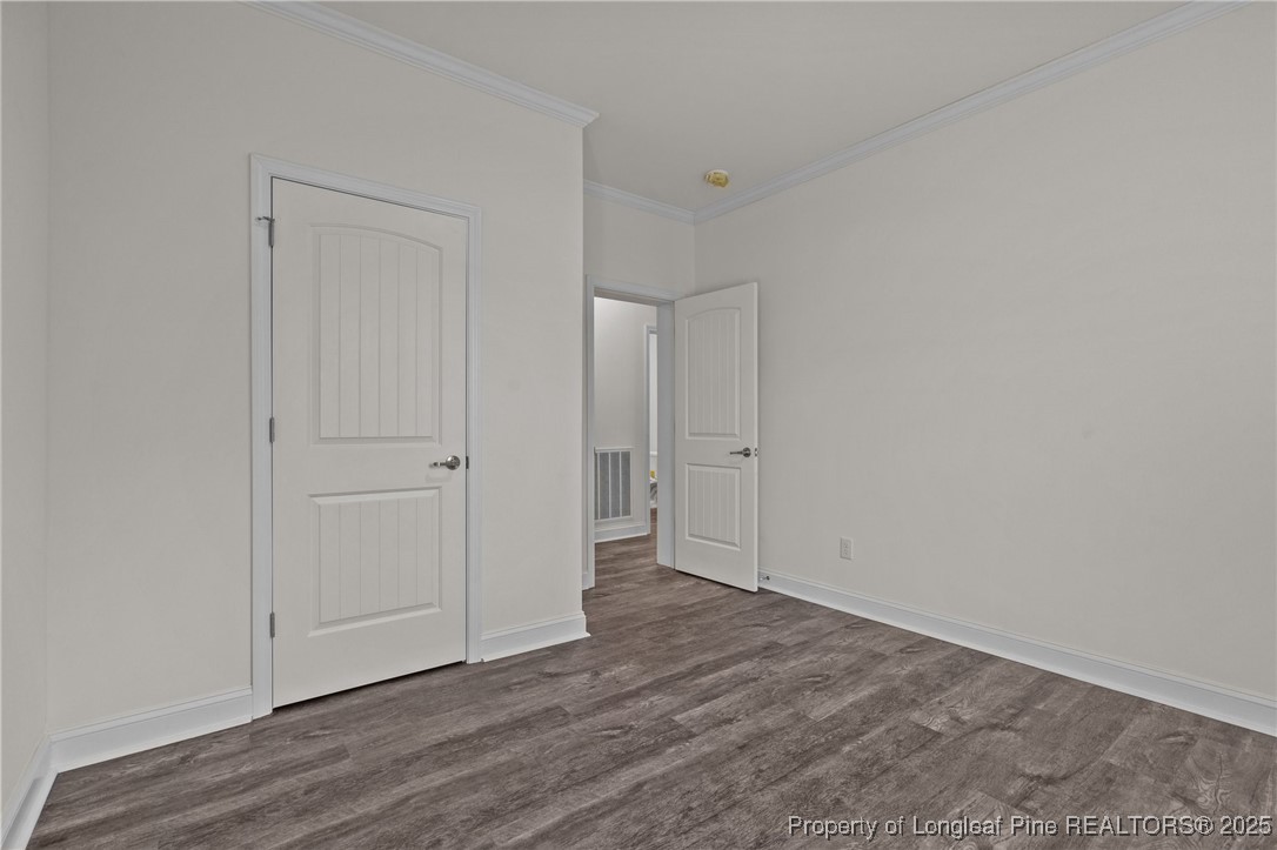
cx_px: 638
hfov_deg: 96.8
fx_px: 567
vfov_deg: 73.7
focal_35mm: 16
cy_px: 425
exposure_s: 1/3
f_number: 8
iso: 400
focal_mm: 16
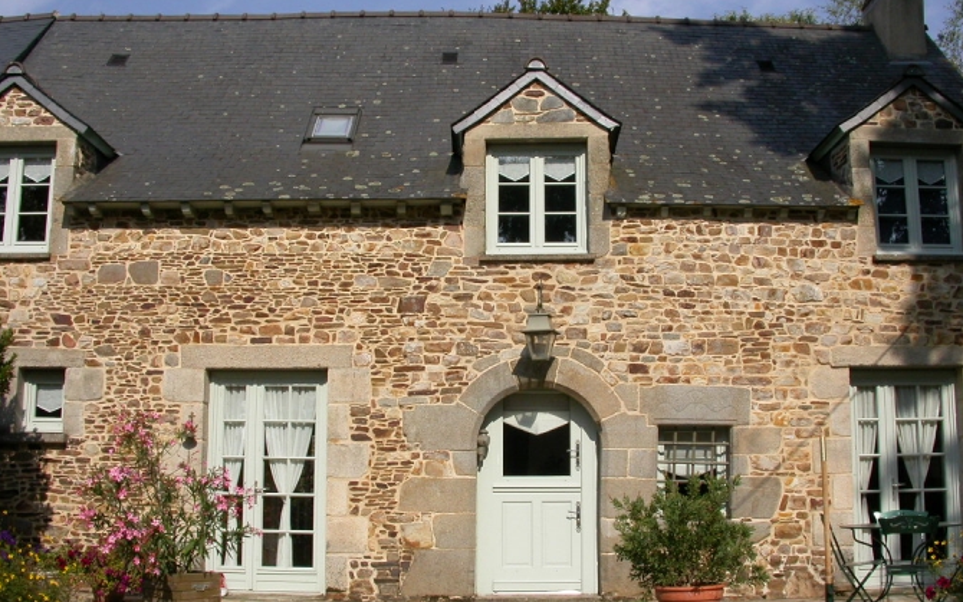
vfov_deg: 31.2
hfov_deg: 48.2
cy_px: 326
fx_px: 1076
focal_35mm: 41
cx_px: 489
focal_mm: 7.85
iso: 100
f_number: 7.5
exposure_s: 1/520
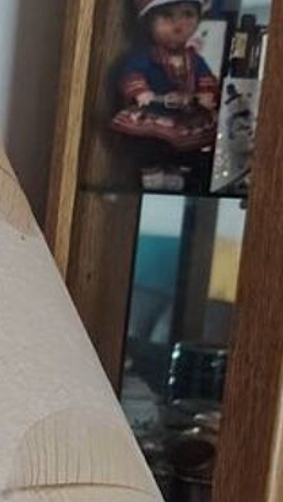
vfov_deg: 22.5
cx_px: -164
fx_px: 1253
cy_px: 377
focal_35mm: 94
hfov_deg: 12.2
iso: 5838
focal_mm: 5.25
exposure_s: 1/16.7
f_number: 1.75
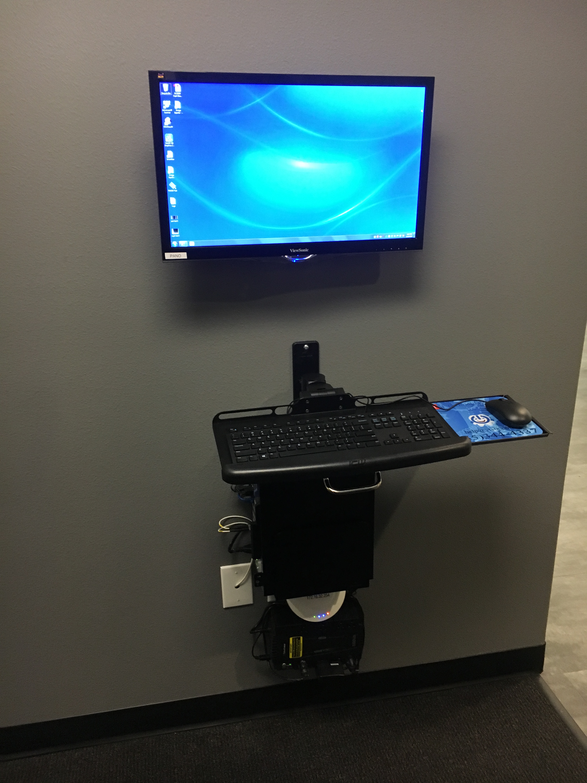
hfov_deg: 48.2
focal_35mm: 29
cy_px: 392
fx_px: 656
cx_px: 294
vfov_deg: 61.7
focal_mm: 4.15
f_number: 2.2
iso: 200
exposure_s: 1/30
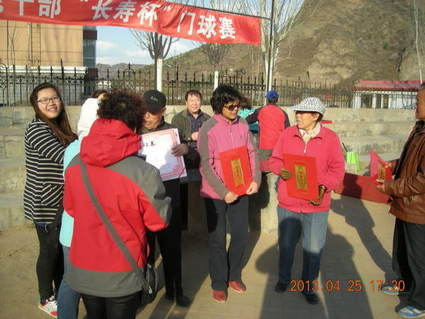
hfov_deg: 52.6
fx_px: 430
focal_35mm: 35
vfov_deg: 40.7
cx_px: 212
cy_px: 160
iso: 50
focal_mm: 5.7
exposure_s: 1/432
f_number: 2.8
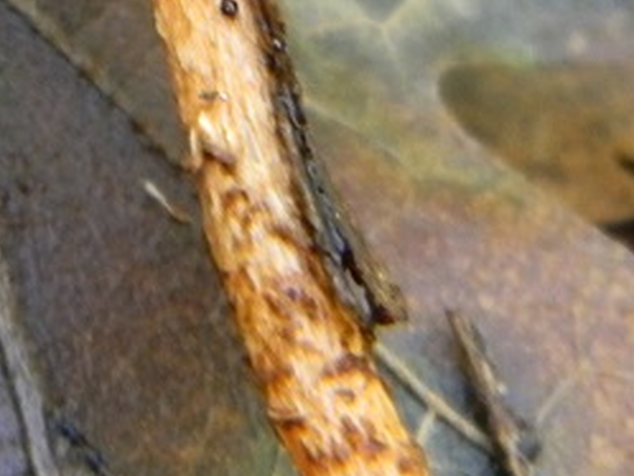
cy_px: -234
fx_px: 4893
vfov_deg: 5.5
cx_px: 155
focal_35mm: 267
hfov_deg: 7.4
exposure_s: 1/12.7
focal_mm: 15.1
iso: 400
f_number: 4.5
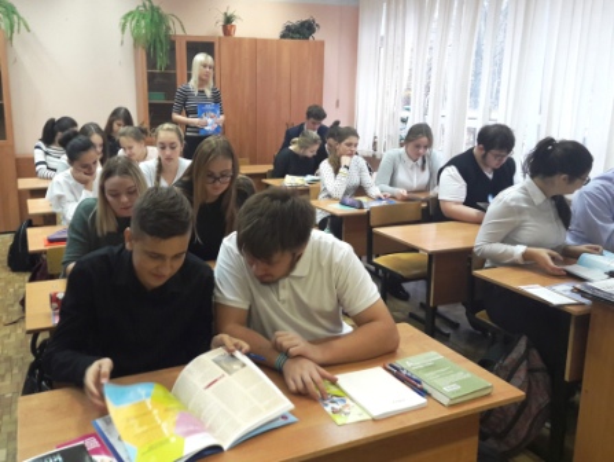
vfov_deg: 49.8
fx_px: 497
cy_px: 231
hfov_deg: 63.4
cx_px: 307
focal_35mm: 28
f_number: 1.9
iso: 125
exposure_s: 1/33
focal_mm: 3.7
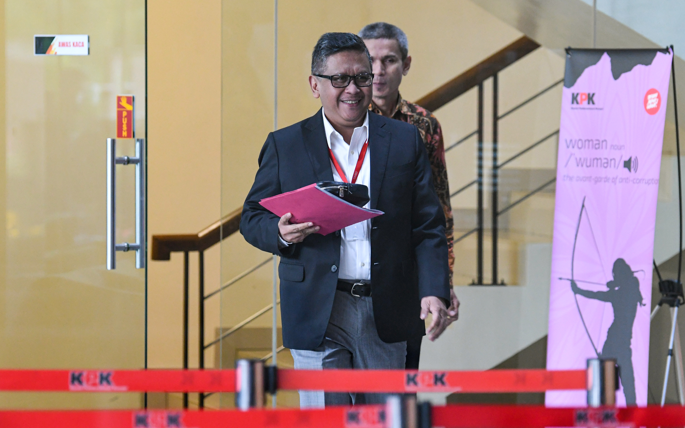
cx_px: 343
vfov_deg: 6.6
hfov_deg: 10.5
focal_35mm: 199
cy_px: 216
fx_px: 3715
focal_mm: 130
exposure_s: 1/200
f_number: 2.8
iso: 2000
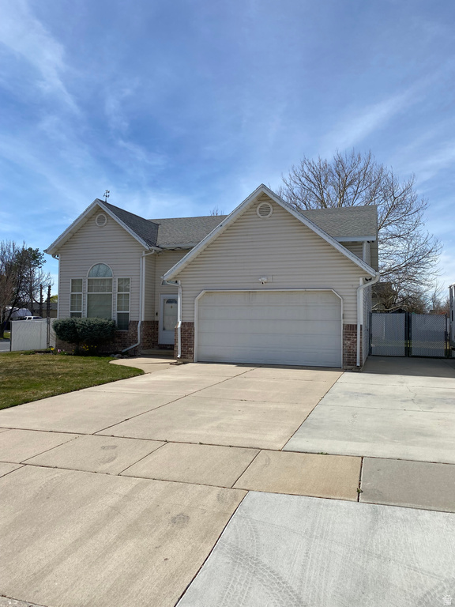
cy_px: 304
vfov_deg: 67.3
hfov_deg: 53.1
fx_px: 456
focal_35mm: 26
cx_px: 228
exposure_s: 1/5236
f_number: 1.8
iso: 32
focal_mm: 4.25
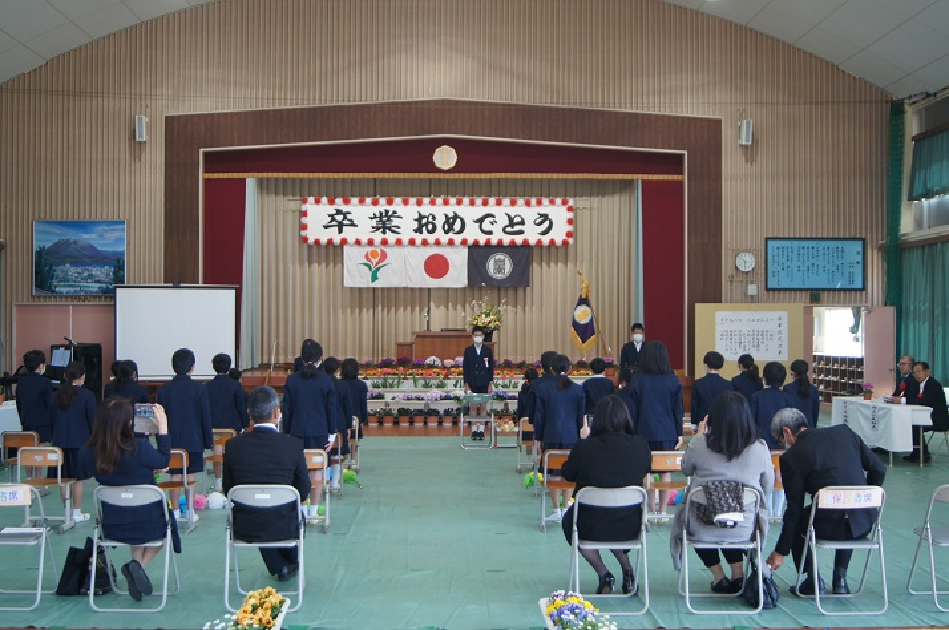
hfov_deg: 49.6
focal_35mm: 39
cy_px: 315
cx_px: 474
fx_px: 1027
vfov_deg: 34.1
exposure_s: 1/40
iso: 200
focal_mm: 26
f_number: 4
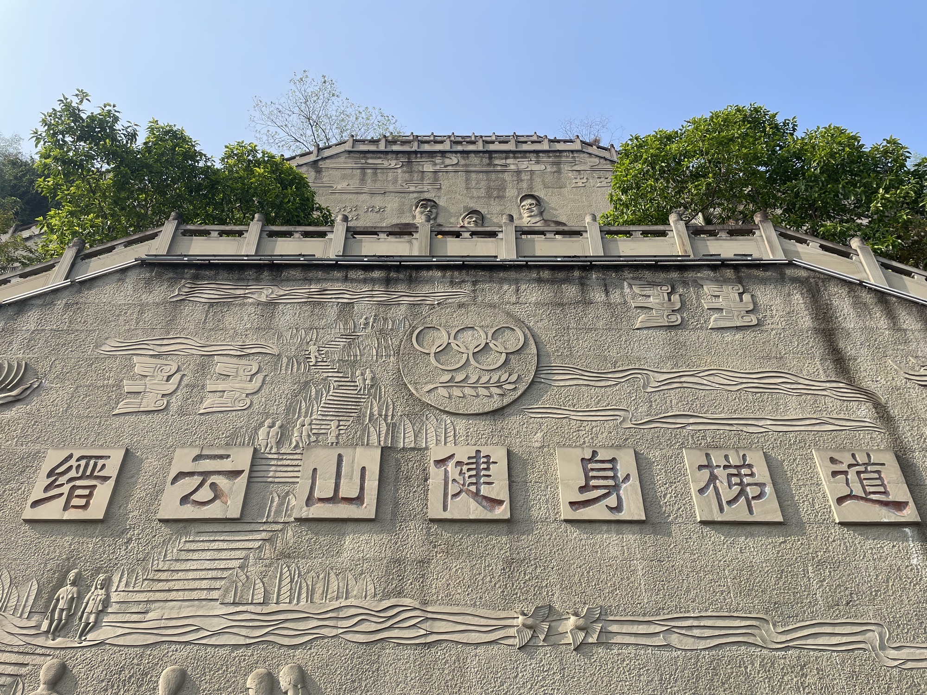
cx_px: 464
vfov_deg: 53.1
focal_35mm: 26
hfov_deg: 67.3
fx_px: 696
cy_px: 348
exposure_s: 1/1855
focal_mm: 4.2
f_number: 1.6
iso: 32
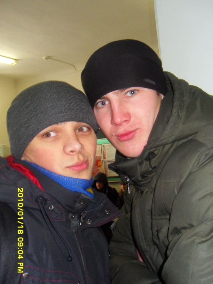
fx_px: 287
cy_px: 142
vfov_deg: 52.6
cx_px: 106
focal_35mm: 35
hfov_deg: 40.7
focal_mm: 6.3
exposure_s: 1/45
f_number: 3.5
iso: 400
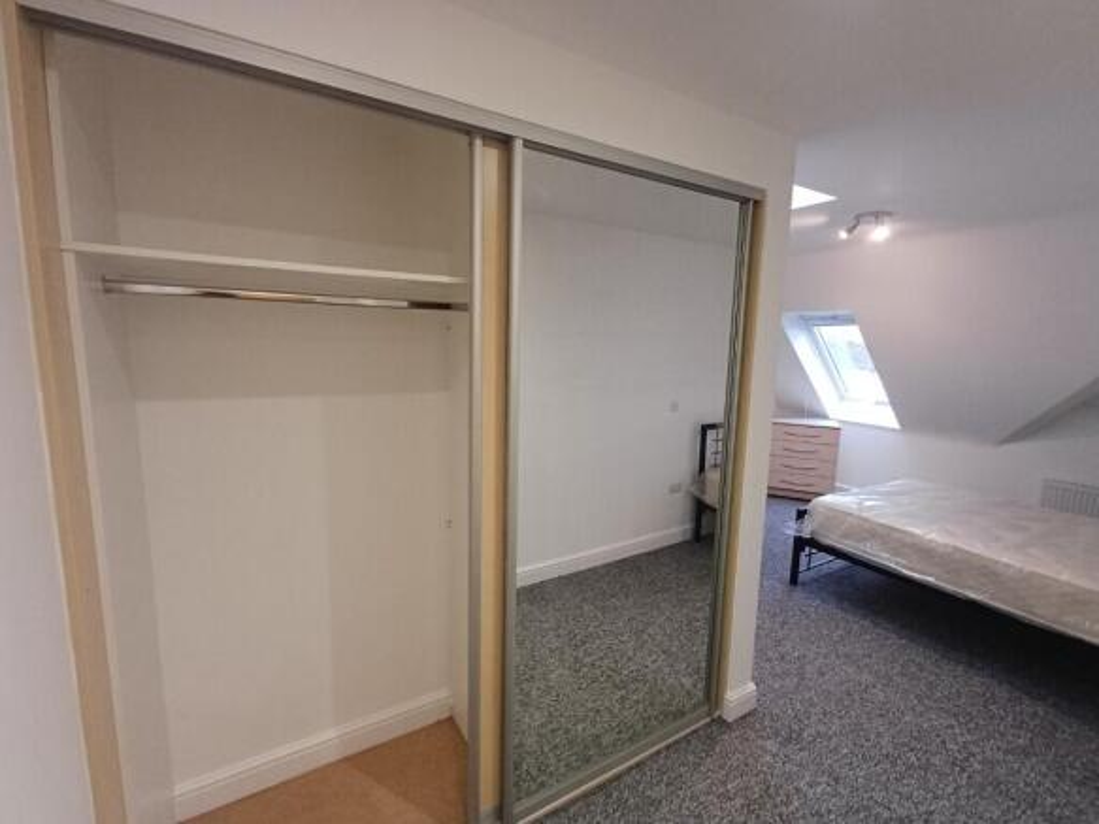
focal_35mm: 16
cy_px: 412
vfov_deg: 78.1
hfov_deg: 94.5
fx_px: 508
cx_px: 550
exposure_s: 1/50
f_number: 2.2
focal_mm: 1.64
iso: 200
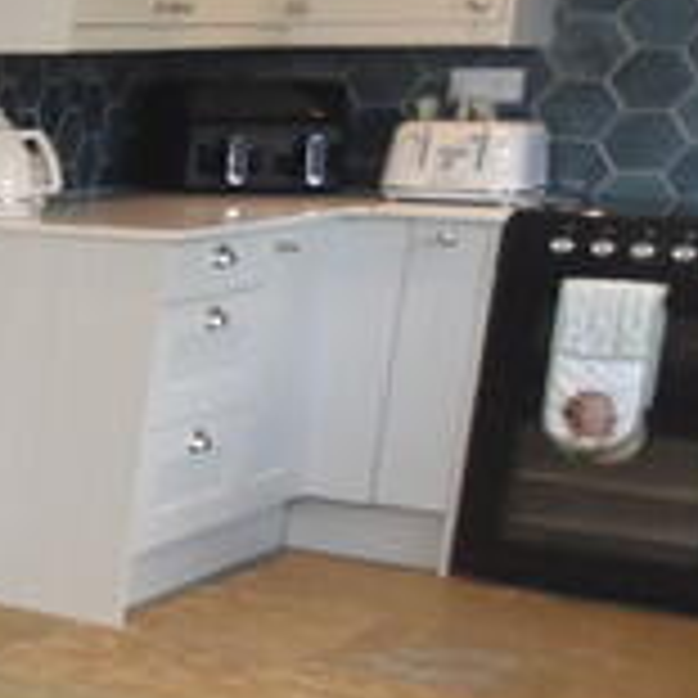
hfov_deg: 11.4
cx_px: -1401
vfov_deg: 20.6
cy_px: 385
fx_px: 1916
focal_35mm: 84
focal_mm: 10
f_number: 4.5
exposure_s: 1/160
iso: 800
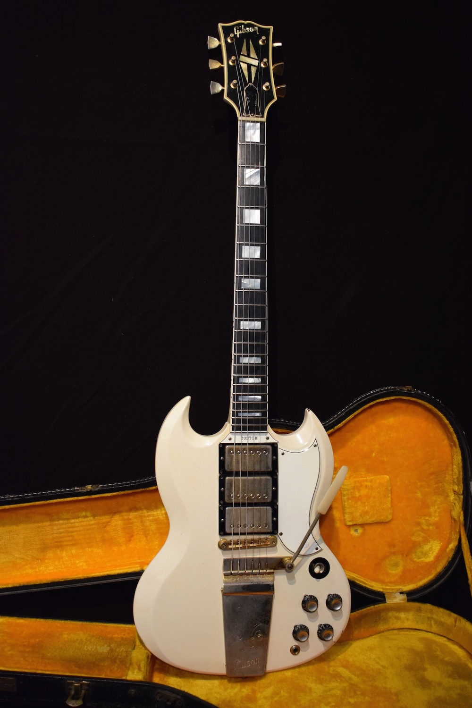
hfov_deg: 34.2
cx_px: 236
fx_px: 767
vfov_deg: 49.6
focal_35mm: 39
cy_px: 354
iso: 2800
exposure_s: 1/60
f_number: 4
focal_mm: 26
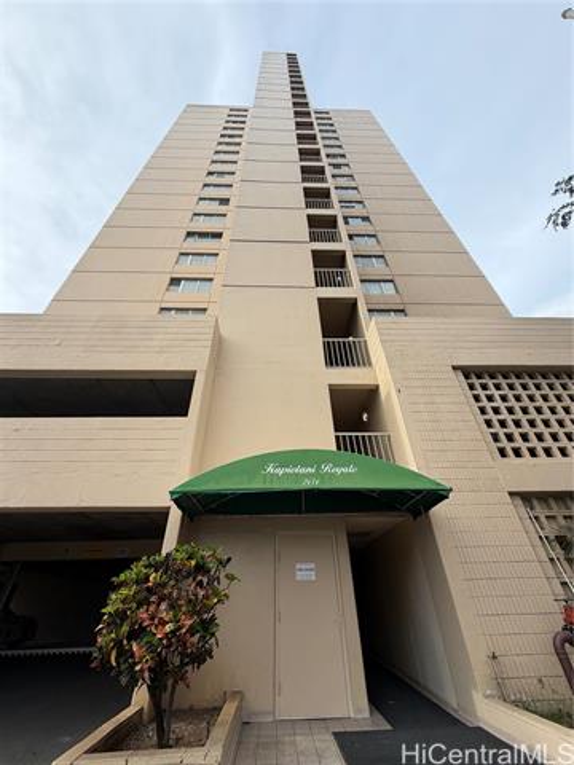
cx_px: 287
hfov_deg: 85.7
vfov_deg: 102.1
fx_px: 310
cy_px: 382
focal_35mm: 14
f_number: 2.2
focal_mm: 2.22
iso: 40
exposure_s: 1/770
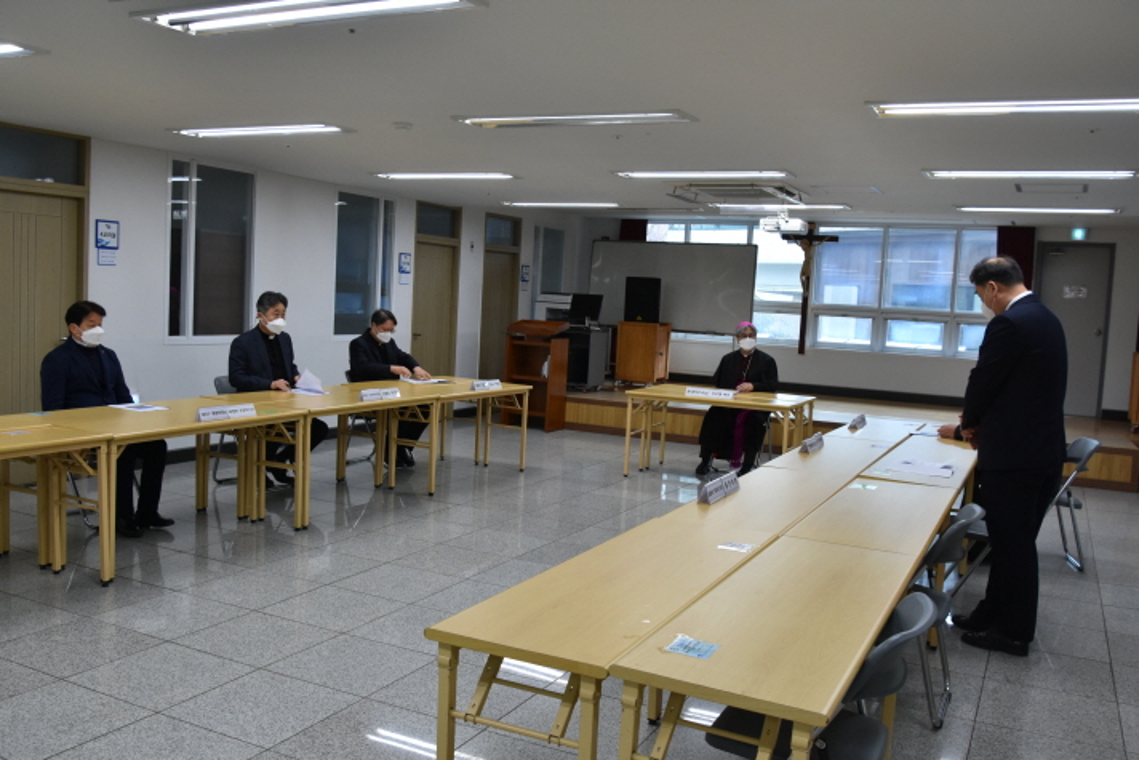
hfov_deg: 59.5
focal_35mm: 32
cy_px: 380
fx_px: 997
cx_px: 570
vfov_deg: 41.7
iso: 800
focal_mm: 21
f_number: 6.3
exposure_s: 1/160
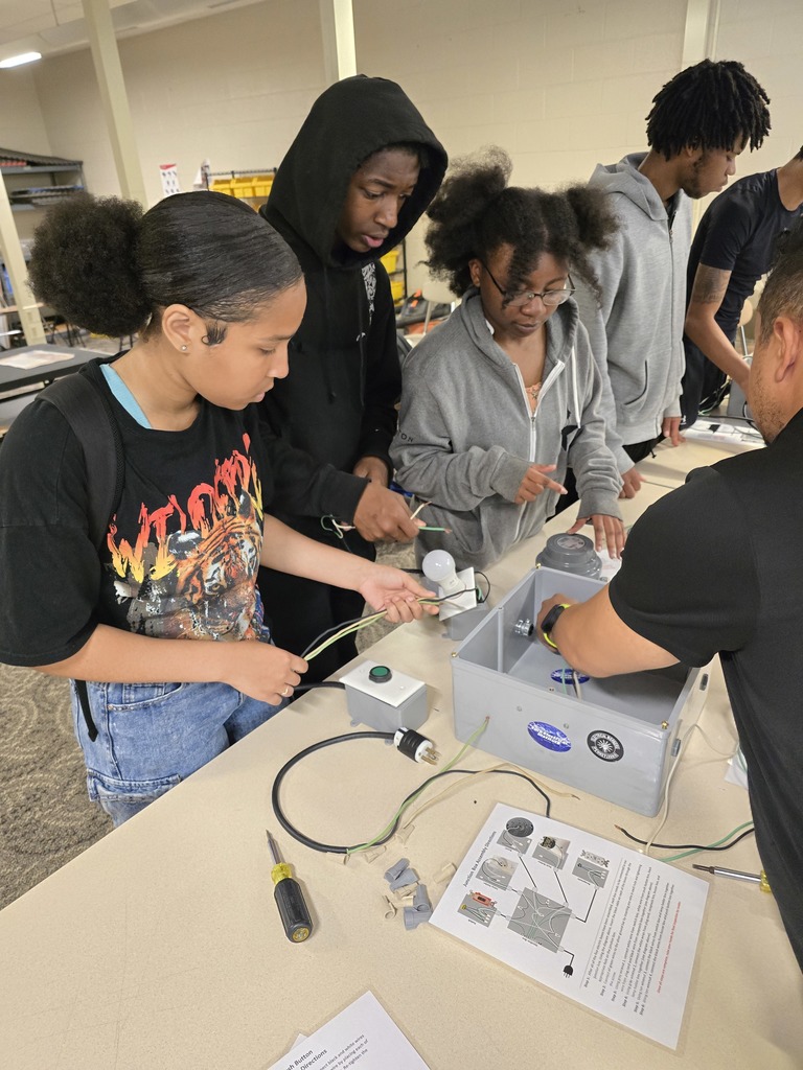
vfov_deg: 73.9
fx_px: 711
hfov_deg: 58.9
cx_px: 402
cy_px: 535
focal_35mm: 23
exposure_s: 1/60
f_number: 1.7
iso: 1000
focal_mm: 6.3
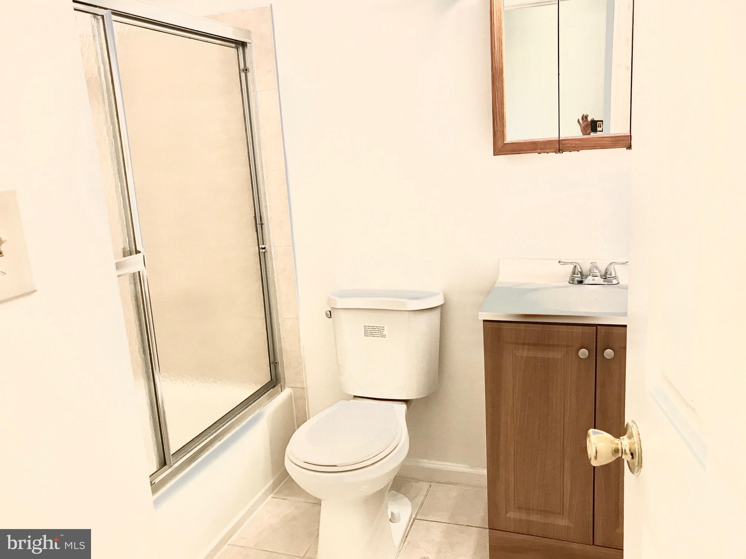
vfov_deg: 49.7
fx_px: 603
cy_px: 280
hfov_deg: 63.4
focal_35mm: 28
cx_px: 373
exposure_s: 1/30
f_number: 1.8
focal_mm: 3.99
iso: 32
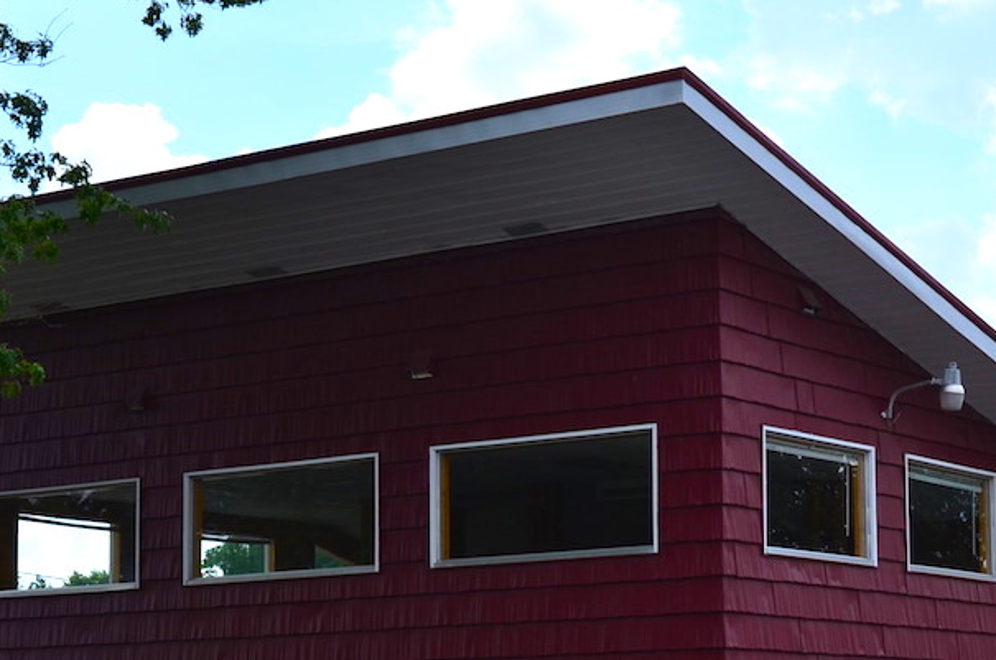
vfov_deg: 14.7
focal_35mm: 92
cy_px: 565
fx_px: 2542
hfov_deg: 22.1
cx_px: 644
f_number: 11
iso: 200
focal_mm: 29
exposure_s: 1/400
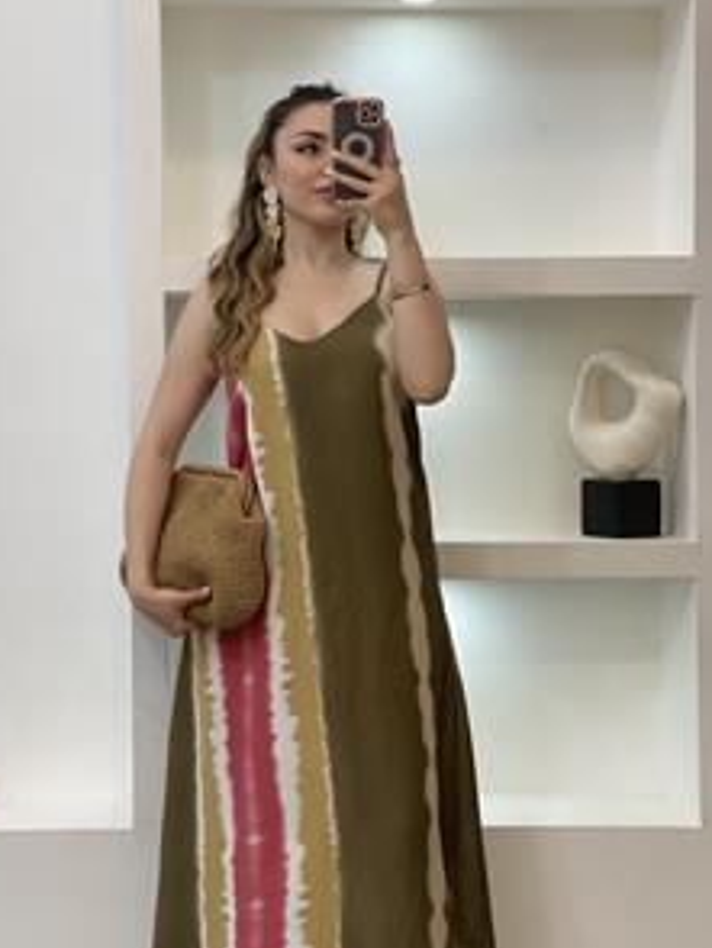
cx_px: 300
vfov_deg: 26.6
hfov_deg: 20.2
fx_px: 1999
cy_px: 582
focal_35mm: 73
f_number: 2
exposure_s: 1/122
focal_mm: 6
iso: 100
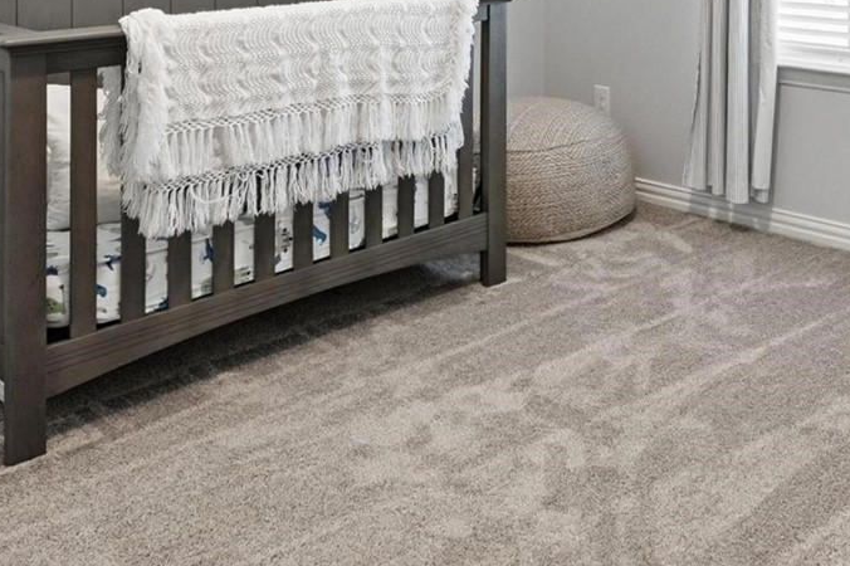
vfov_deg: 26.5
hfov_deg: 42.2
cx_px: 649
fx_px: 1062
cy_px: -114
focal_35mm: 45
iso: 400
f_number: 9
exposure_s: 1/125
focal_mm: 14
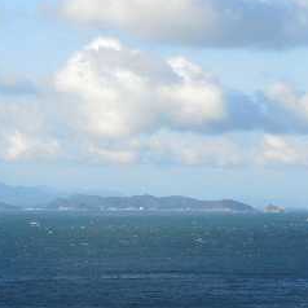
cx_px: 98
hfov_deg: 12.0
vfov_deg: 12.0
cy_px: 237
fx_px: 1460
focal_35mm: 145
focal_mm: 11
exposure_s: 1/640
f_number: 4.3
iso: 125
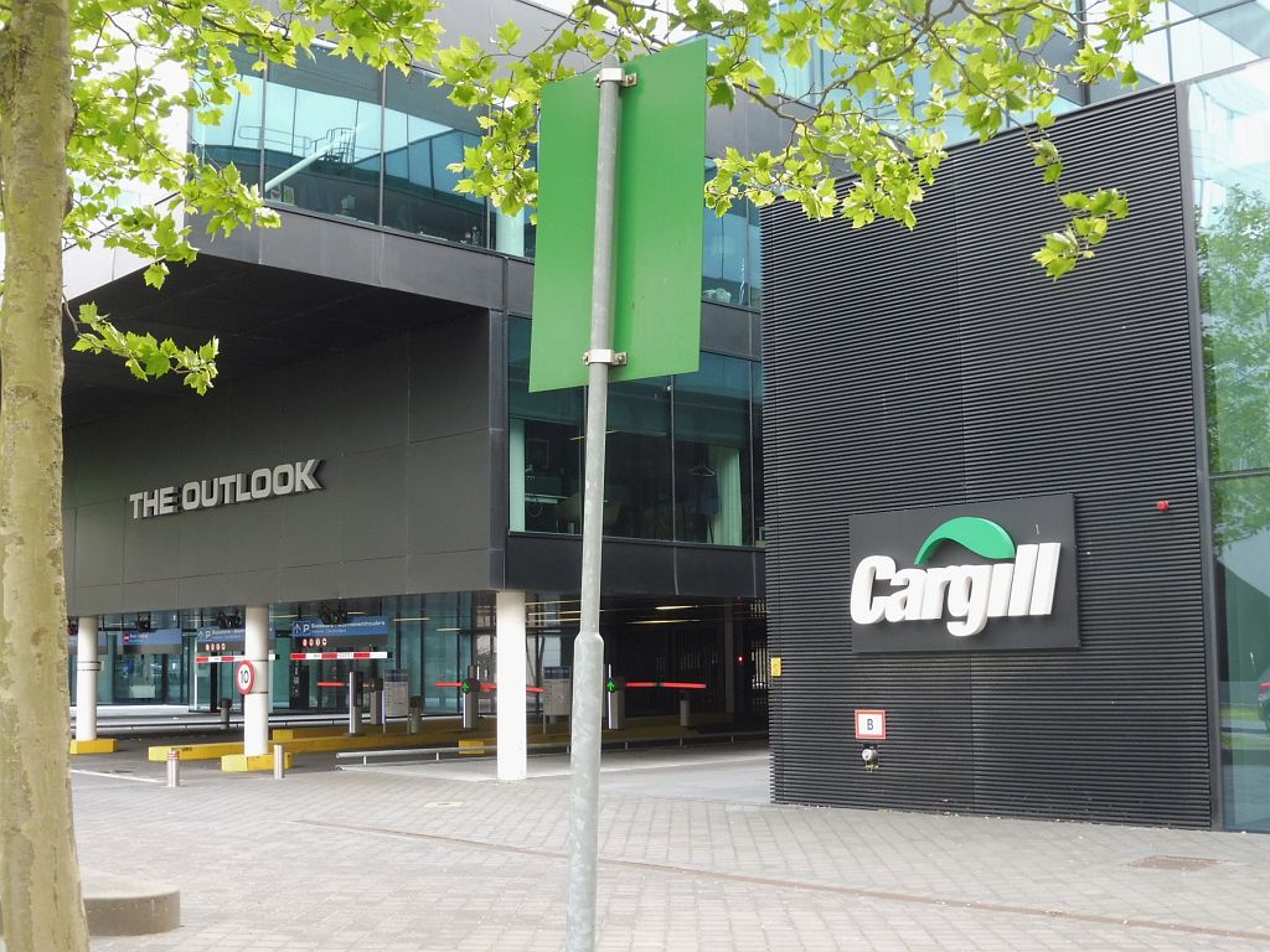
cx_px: 635
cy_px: 476
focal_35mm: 44
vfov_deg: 32.9
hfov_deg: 42.9
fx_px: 1614
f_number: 4.1
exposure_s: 1/60
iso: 160
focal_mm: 7.9
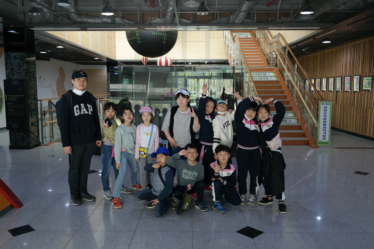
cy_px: 124
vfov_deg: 43.6
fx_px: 312
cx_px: 187
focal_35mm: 30
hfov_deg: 61.9
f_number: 3.5
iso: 400
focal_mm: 20
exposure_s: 1/40
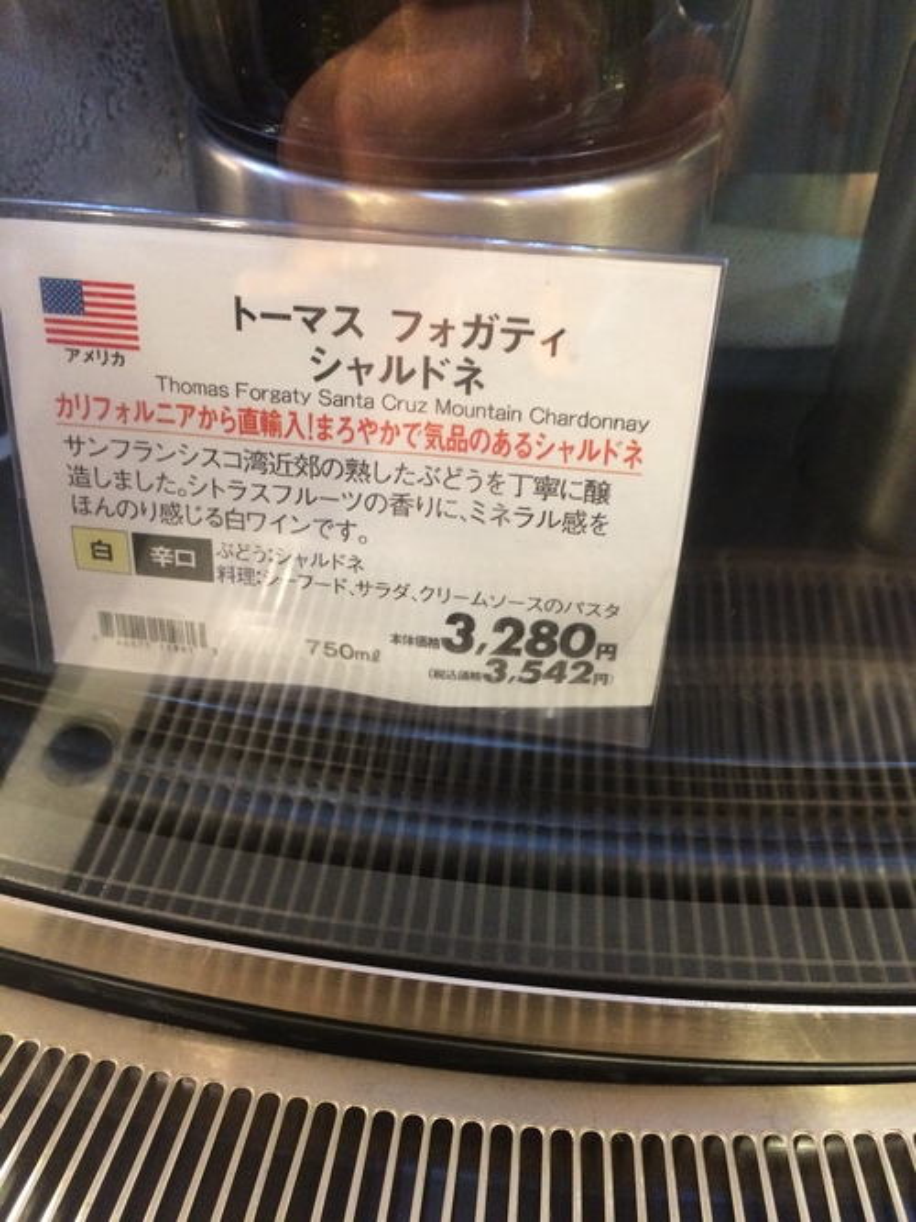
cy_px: 611
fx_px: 1024
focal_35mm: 29
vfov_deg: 61.7
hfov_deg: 48.2
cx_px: 458
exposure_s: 1/24
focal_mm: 4.15
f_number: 2.2
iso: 250
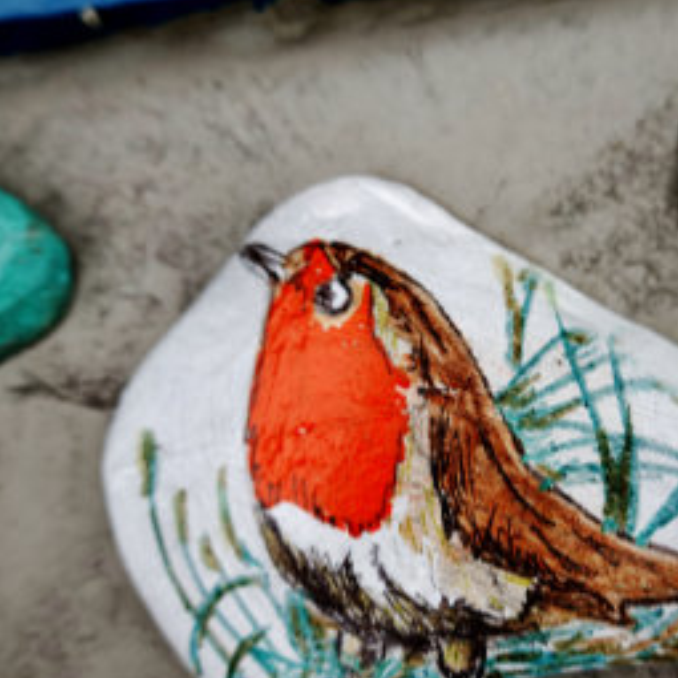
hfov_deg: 41.1
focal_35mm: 40
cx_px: 471
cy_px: 415
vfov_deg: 41.6
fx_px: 886
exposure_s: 1/640
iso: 100
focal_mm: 9
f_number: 2.8
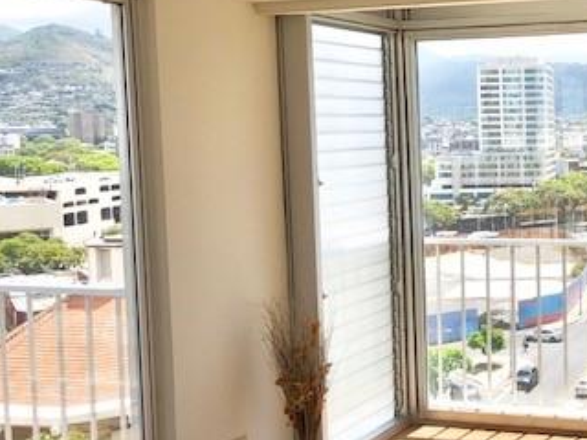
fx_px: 950
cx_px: 583
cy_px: 209
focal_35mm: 56
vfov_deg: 26.1
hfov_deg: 31.8
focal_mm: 4
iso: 20
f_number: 1.8
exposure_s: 1/1429
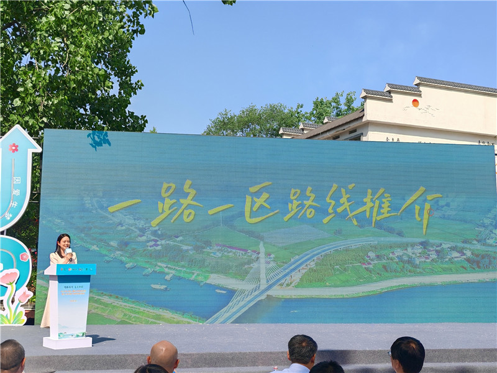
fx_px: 660
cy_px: 186
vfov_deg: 31.5
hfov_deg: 41.2
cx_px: 248
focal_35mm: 46
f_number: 1.95
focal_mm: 5.52
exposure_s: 1/1600
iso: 50
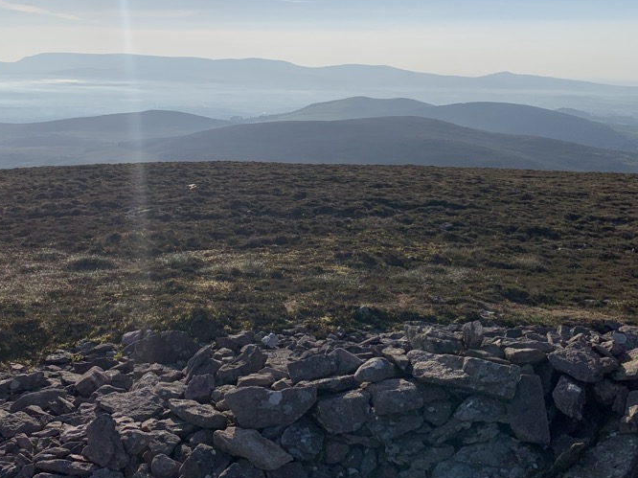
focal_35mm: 40
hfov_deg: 46.7
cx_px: 270
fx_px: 737
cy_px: 154
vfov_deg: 35.5
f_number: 1.8
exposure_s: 1/8000
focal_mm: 4.25
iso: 25
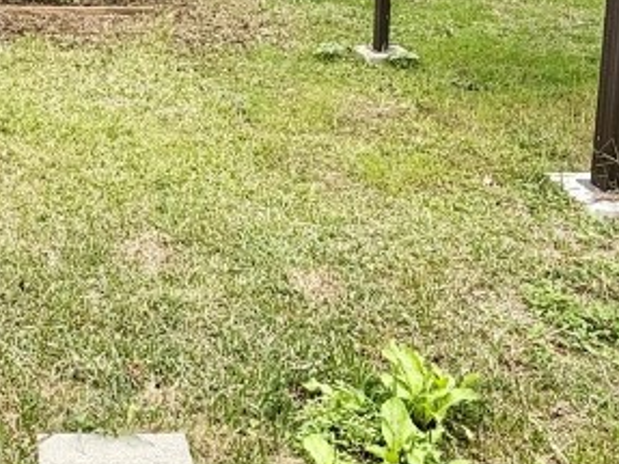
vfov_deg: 25.9
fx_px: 894
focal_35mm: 50
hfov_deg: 36.2
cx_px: 80
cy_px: -95
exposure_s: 1/770
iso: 25
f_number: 2.2
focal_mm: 2.22
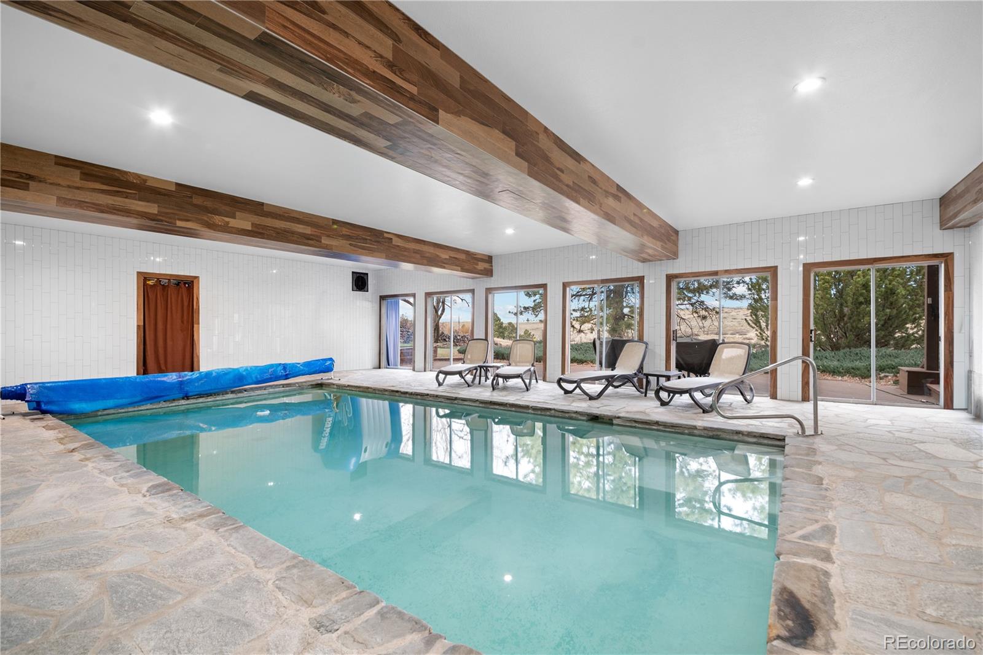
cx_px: 492
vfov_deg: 77.3
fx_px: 409
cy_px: 328
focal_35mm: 15
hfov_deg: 100.4
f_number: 9
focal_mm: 15
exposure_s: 1/2.5
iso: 400
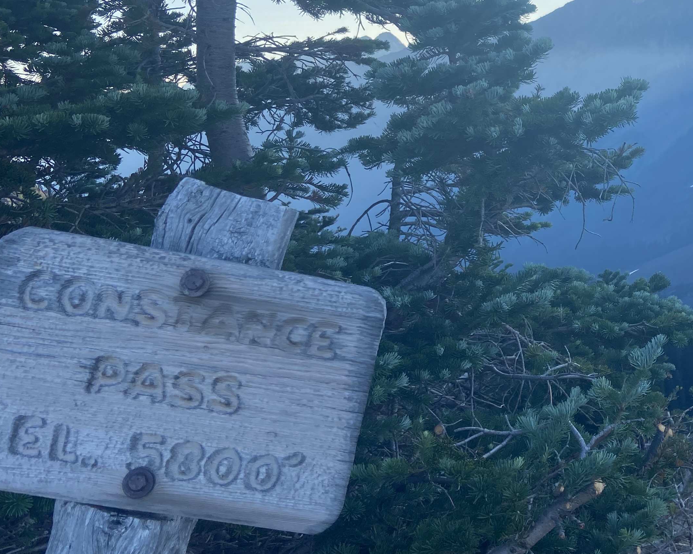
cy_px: 185
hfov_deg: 37.0
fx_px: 984
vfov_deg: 31.2
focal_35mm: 48
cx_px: 585
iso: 32
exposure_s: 1/949
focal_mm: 4.25
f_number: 1.8
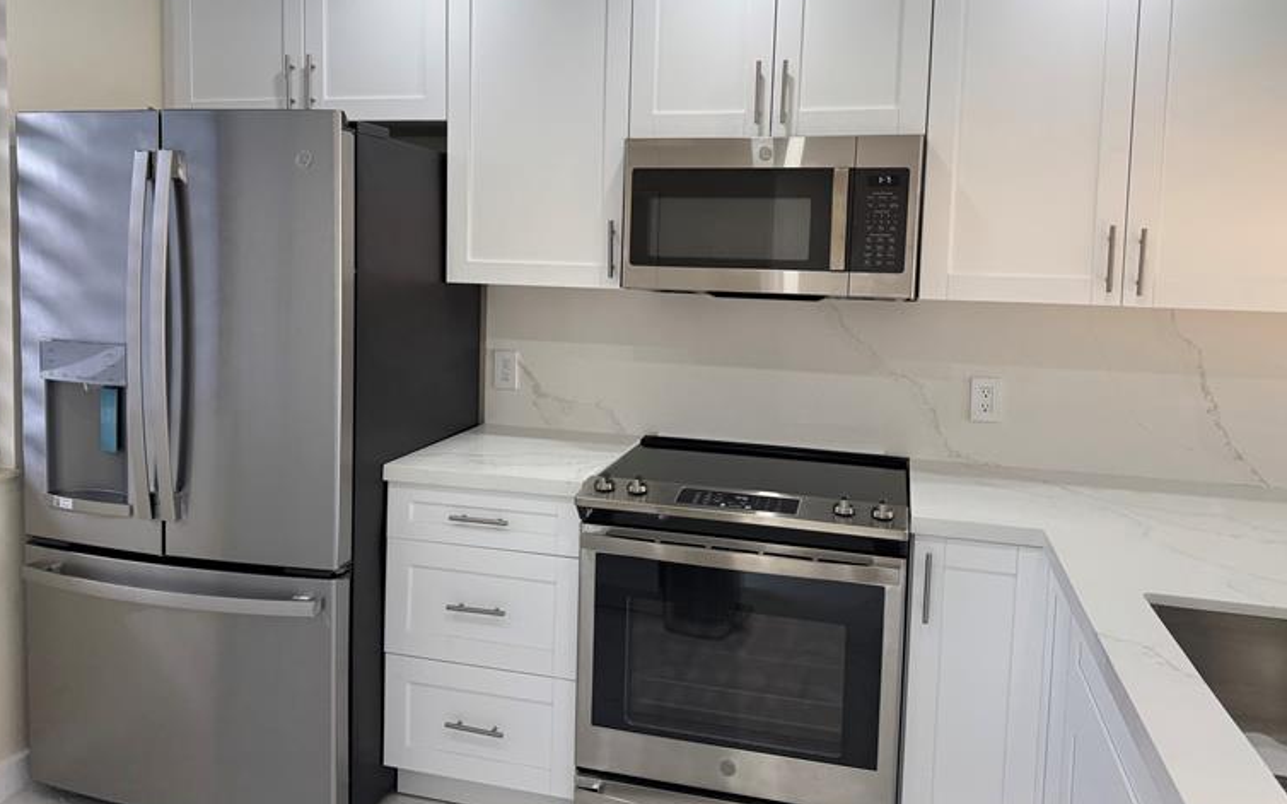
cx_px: 633
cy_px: 321
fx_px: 947
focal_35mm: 27
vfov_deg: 45.7
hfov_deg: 68.4
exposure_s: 1/120
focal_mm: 6.76
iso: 64
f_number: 1.78
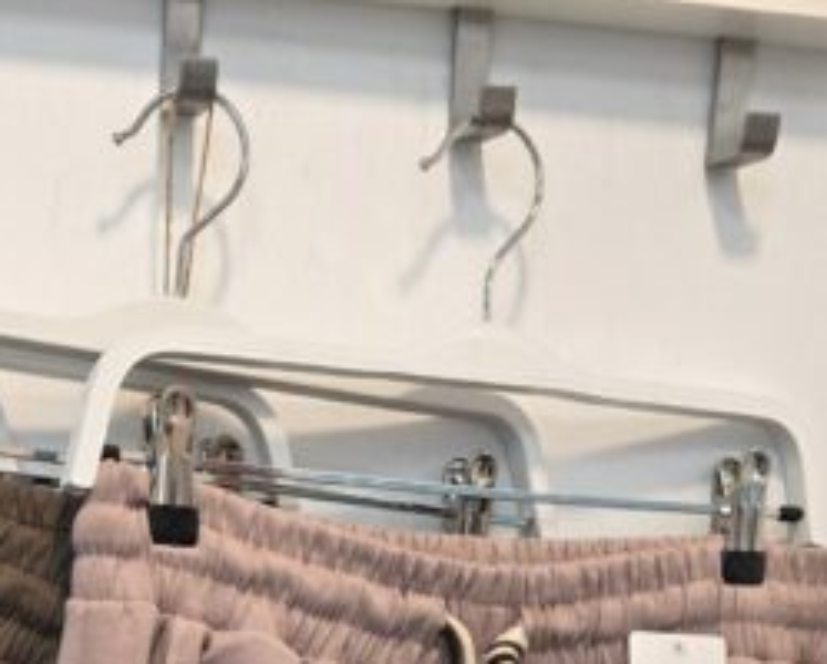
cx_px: 30
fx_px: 1765
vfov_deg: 16.4
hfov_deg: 25.3
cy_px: 1321
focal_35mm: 72
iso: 200
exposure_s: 1/100
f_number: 1.7
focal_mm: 6.3
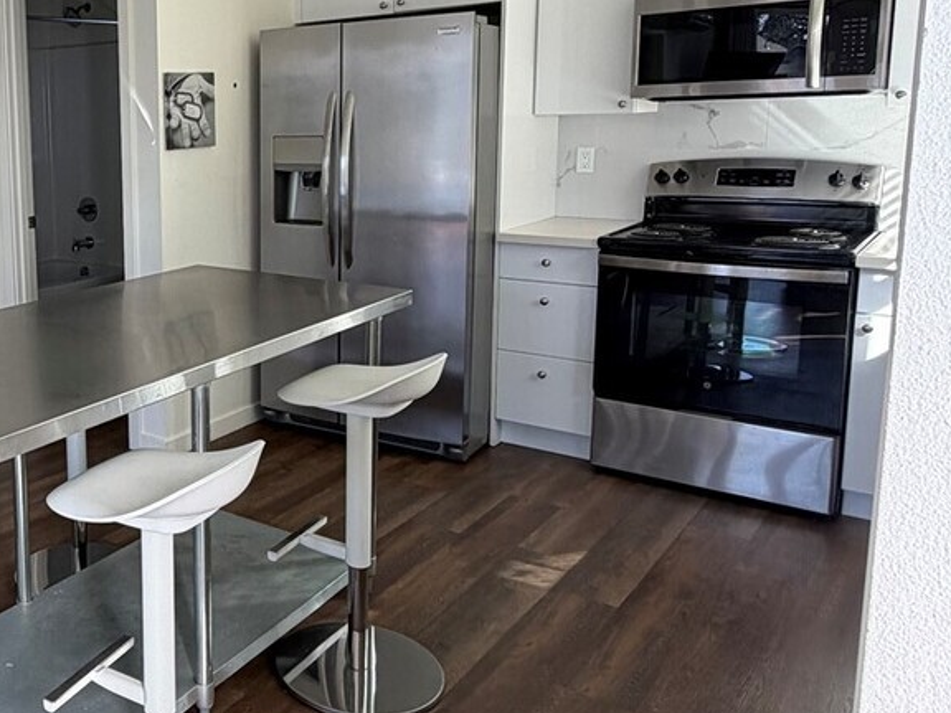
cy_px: 261
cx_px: 94
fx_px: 962
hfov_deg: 47.3
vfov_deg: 40.4
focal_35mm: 35
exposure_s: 1/121
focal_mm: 2.22
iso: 100
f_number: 2.2
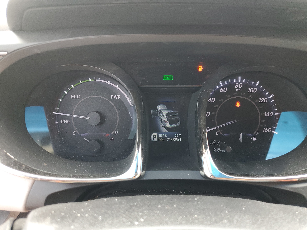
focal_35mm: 26
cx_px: 154
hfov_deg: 67.3
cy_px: 115
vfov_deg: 53.1
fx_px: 231
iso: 110
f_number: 1.5
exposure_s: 1/60.2
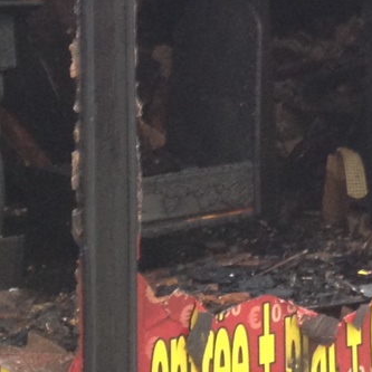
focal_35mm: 140
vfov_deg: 11.8
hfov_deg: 12.4
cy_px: -227
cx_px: 338
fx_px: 1702
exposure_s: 1/20
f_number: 2.4
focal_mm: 4.12
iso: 160
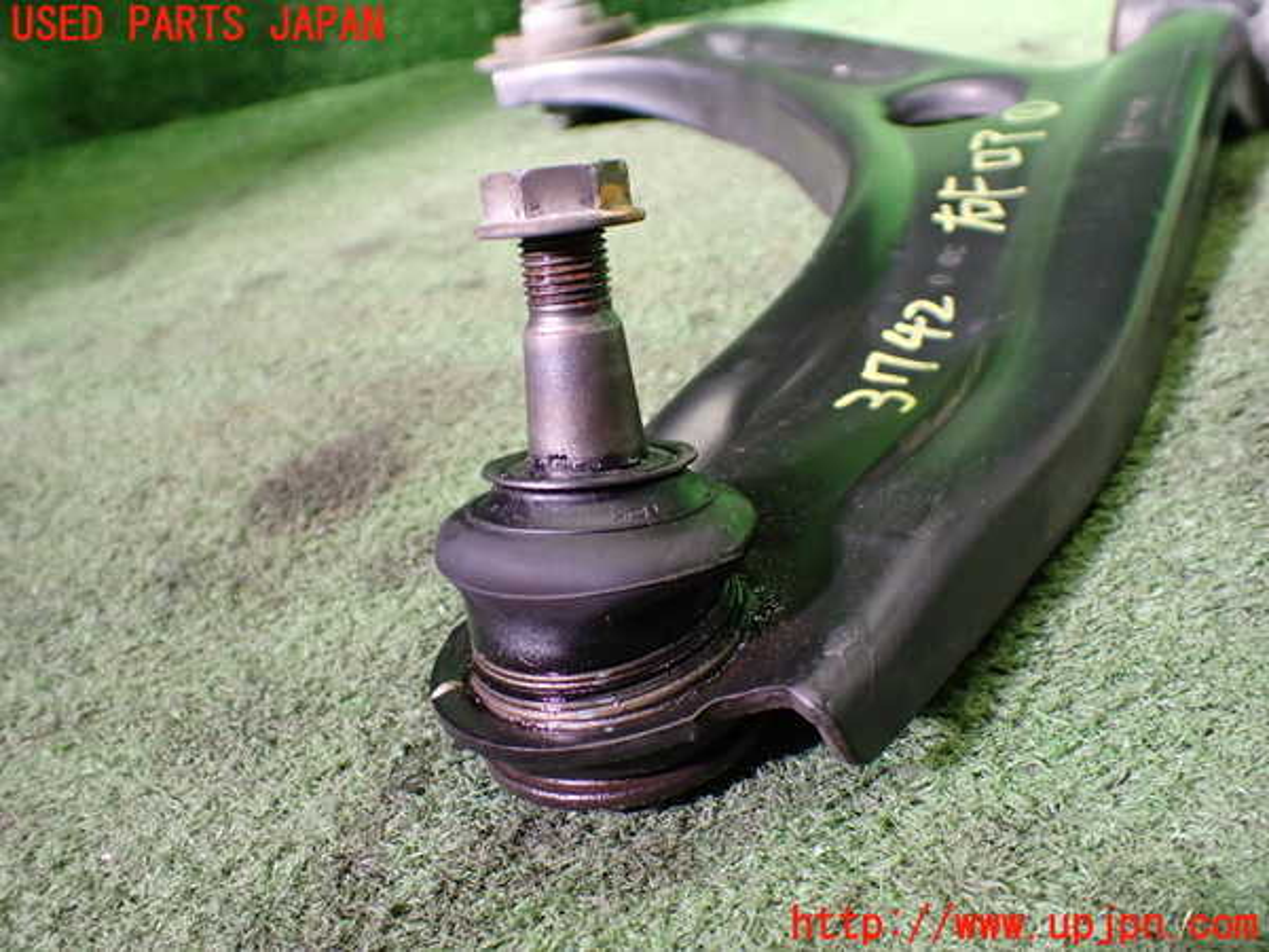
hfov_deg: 60.0
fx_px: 1100
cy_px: 476
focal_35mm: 30
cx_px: 634
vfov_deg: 46.8
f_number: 2.3
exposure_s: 1/125
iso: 400
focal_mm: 5.4
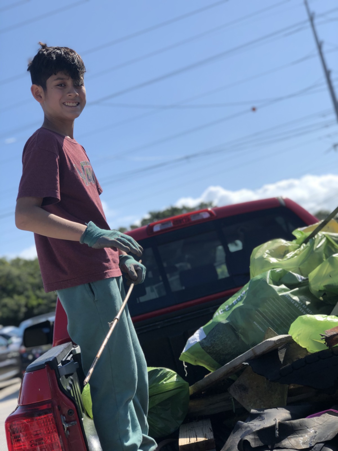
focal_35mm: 57
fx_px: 742
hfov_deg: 25.7
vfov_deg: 33.8
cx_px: 169
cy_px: 226
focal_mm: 6.6
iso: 20
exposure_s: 1/1000
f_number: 2.8
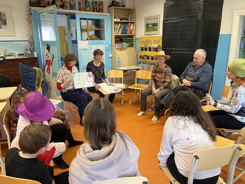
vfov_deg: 51.4
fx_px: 191
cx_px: 120
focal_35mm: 27
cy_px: 91
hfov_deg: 65.3
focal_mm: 5.1
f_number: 1.6
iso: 125
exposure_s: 1/50
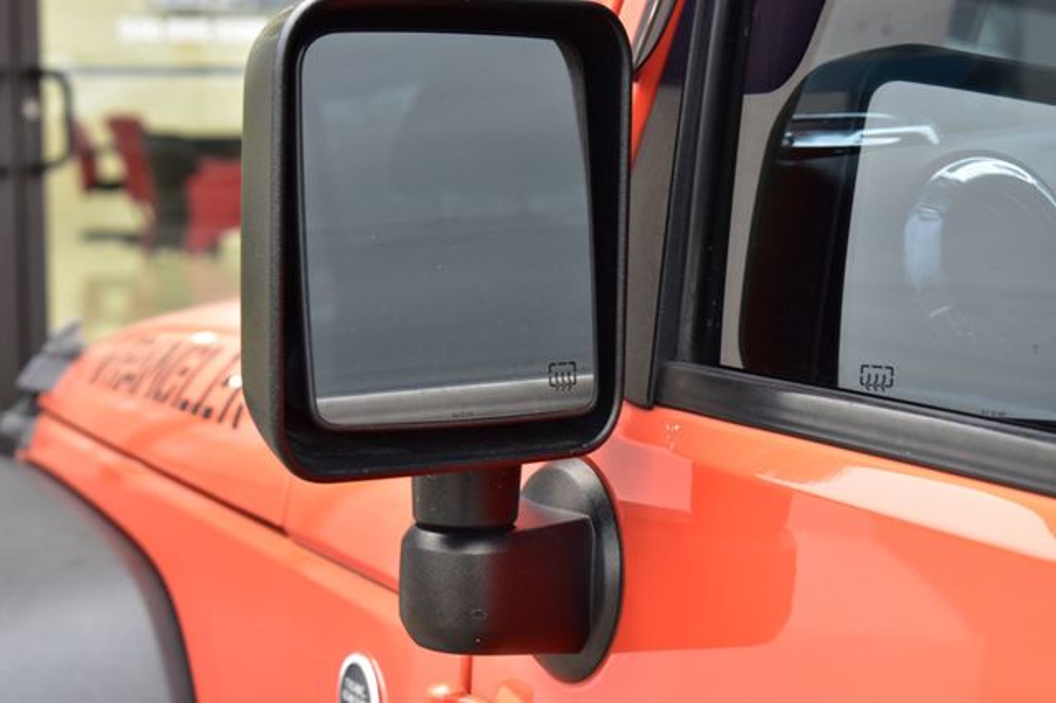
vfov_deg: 16.5
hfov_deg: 24.6
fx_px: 2419
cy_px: 352
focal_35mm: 82
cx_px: 528
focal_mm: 55
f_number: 7.1
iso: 400
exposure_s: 1/25
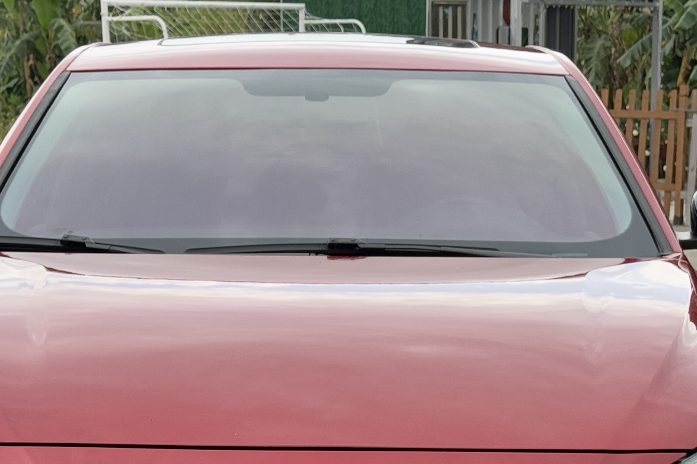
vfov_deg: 12.9
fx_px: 2033
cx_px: 303
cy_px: 411
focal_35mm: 105
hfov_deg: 19.4
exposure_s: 1/1203
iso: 64
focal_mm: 6.76
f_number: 1.78
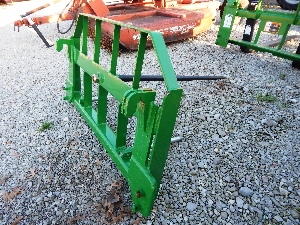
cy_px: 112
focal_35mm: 22
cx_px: 150
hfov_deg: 76.4
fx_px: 191
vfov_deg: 61.1
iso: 125
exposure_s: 1/100
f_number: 3
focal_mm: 4
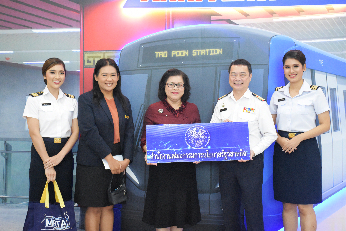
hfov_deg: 28.1
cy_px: 116
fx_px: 692
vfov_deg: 18.9
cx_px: 173
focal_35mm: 72
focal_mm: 48
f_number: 5.6
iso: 6400
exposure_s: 1/100
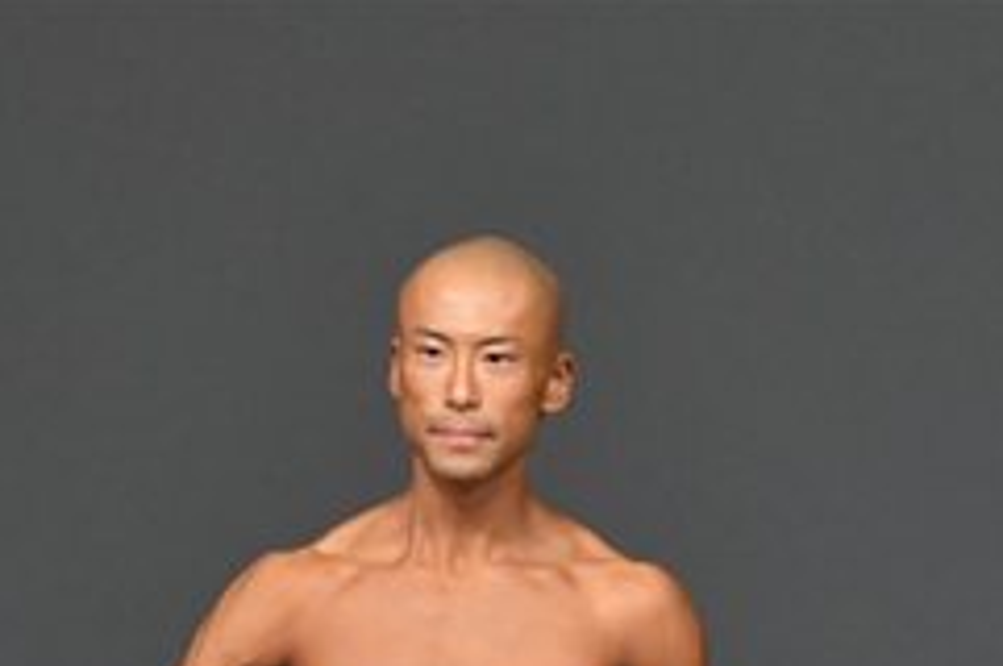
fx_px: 30884
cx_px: 572
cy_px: 1066
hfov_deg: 1.9
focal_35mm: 1110
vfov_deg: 1.2
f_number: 5.6
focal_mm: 230
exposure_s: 1/400
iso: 5000
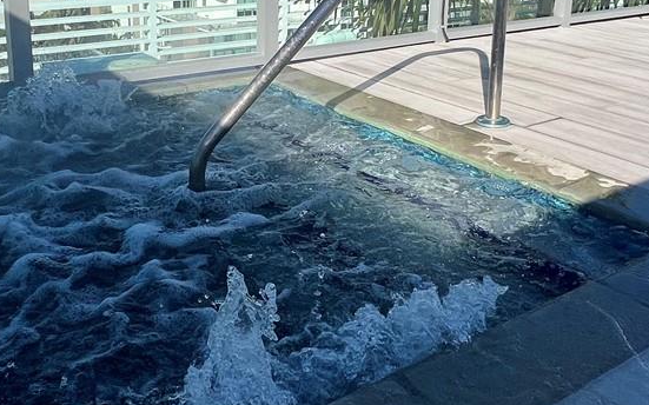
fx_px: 707
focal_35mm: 40
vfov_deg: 31.2
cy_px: 86
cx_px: 309
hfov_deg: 49.3
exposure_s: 1/2320
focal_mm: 1.57
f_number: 1.8
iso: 32
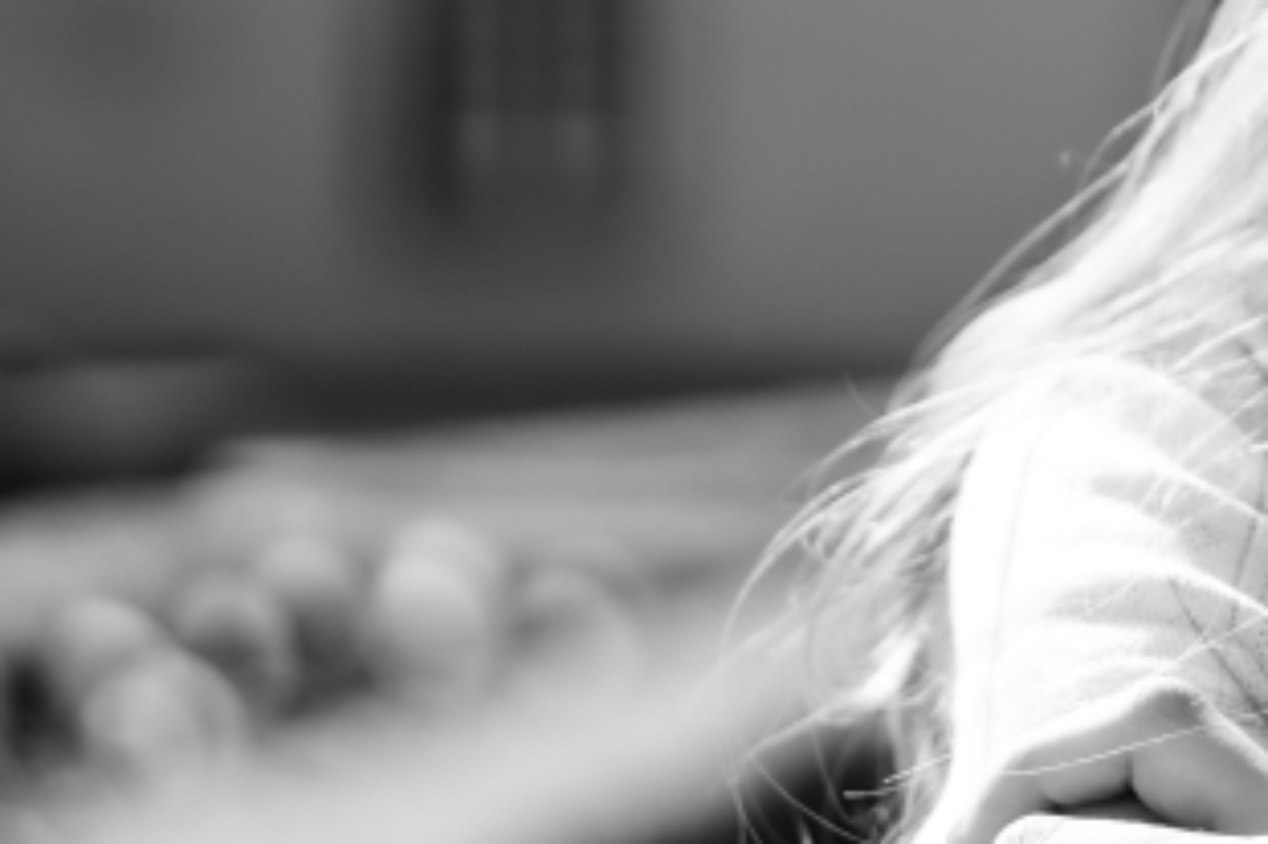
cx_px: 1403
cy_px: 149
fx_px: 6794
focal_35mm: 193
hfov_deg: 10.5
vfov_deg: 7.1
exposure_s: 1/2500
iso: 100
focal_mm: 50
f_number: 1.8
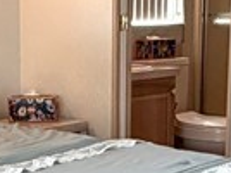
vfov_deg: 13.7
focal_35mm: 107
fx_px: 713
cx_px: 43
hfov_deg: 18.2
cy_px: 135
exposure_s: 1/120
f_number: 2.2
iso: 160
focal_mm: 2.22
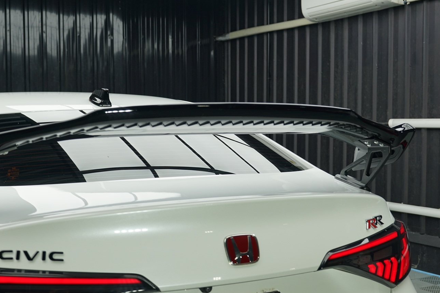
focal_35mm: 53
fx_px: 648
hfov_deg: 37.4
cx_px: 183
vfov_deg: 25.5
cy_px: 146
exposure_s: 1/80
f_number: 4.5
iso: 100
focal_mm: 34
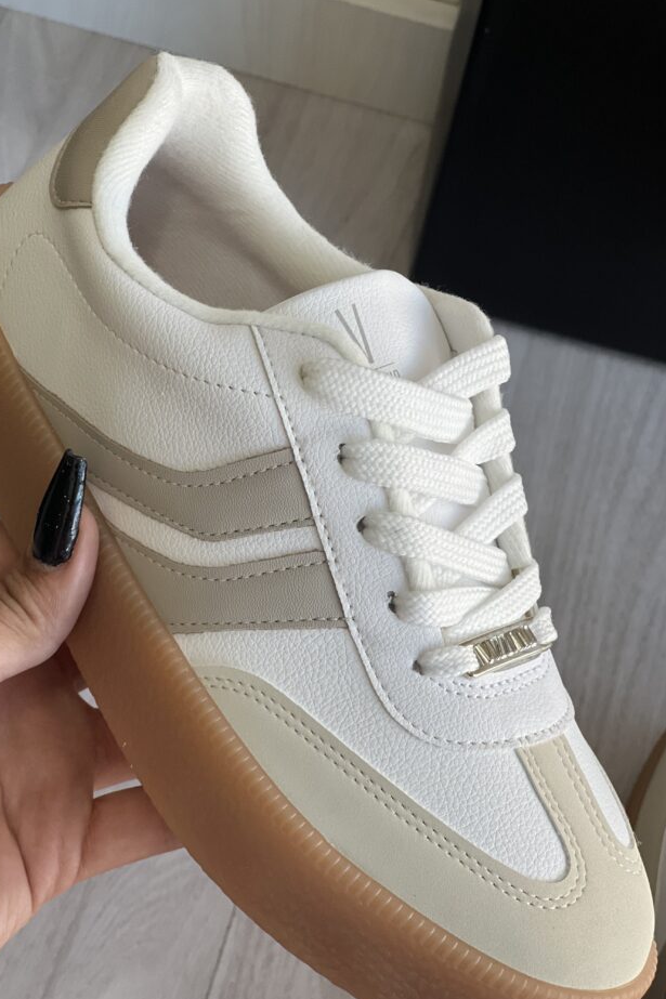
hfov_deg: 16.8
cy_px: 498
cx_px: 301
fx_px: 2248
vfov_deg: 25.1
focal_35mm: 81
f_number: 2.8
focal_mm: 9
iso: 100
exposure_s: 1/120
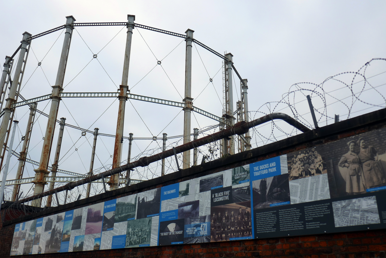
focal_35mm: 32
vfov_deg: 41.1
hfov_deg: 58.7
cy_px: 128
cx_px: 189
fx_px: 343
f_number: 3.1
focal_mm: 10.8
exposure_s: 1/500
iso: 125
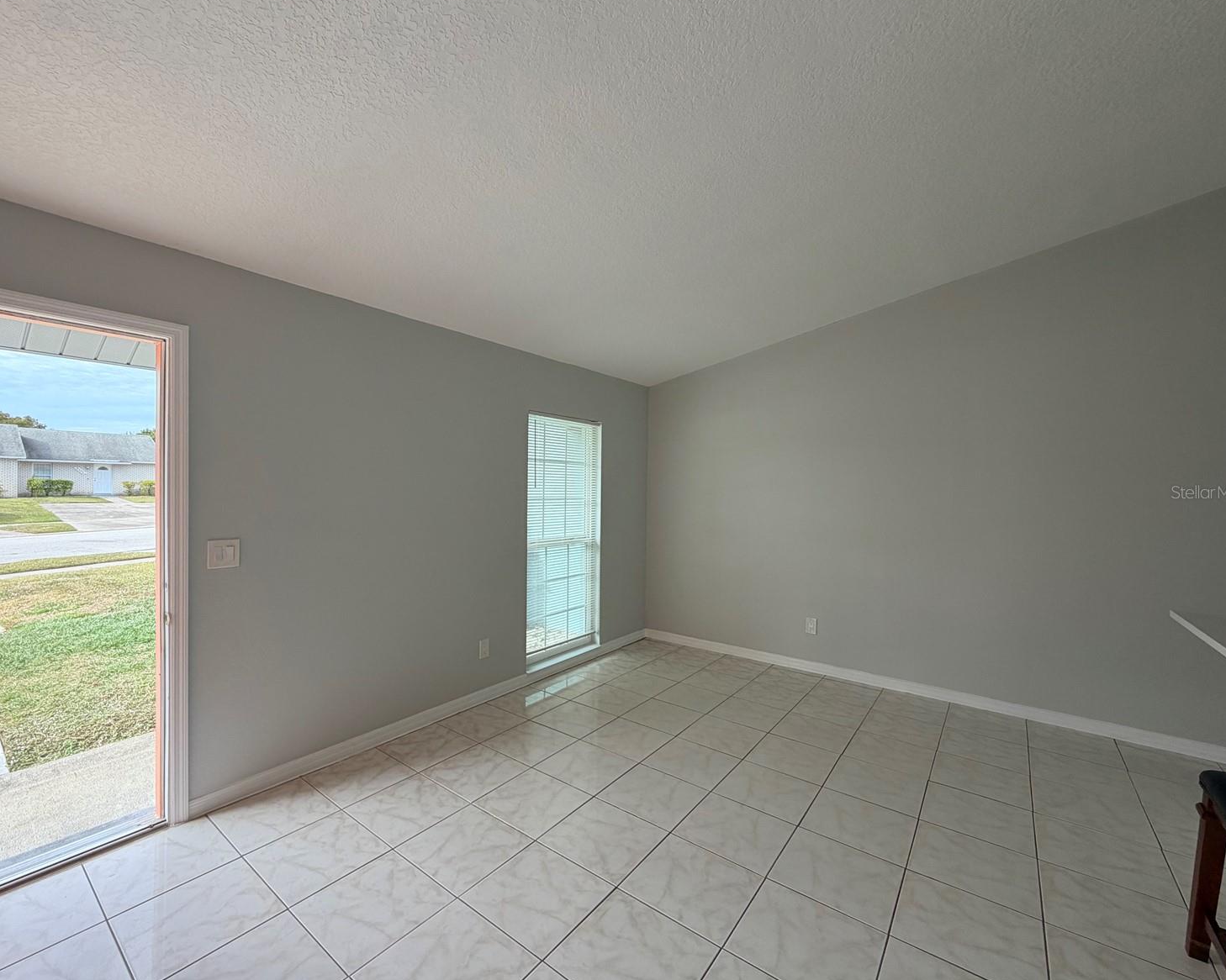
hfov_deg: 96.7
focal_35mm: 15
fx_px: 544
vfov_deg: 84.0
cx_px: 578
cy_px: 492
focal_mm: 2.22
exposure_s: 1/221
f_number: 2.2
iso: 50
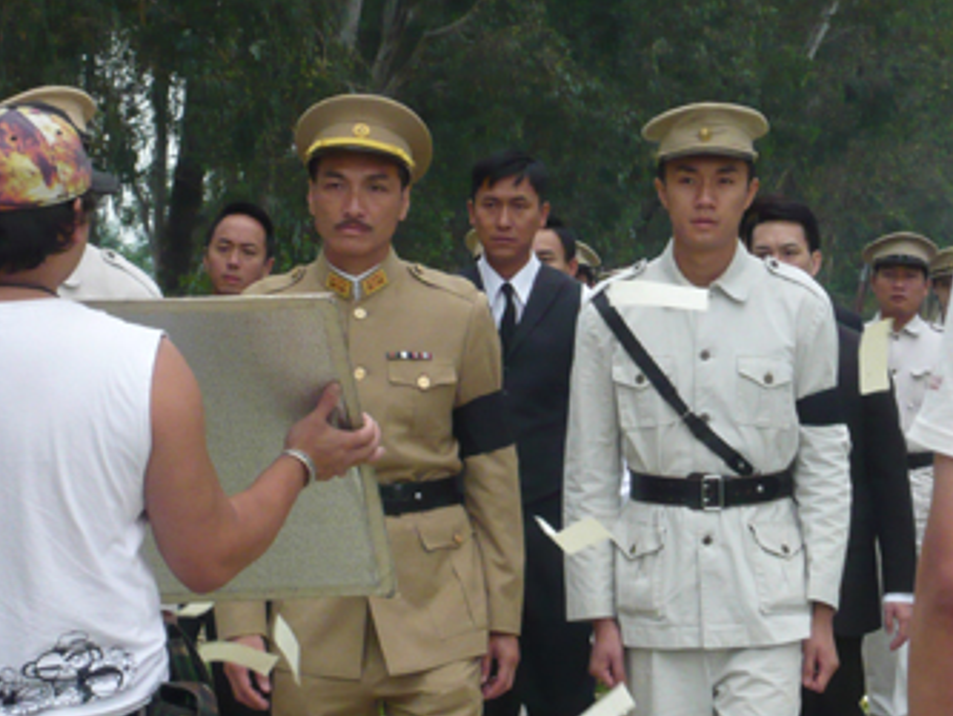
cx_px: 529
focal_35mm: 191
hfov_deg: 10.4
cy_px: 375
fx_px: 5260
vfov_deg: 7.8
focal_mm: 16.4
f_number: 5.6
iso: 200
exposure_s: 1/125
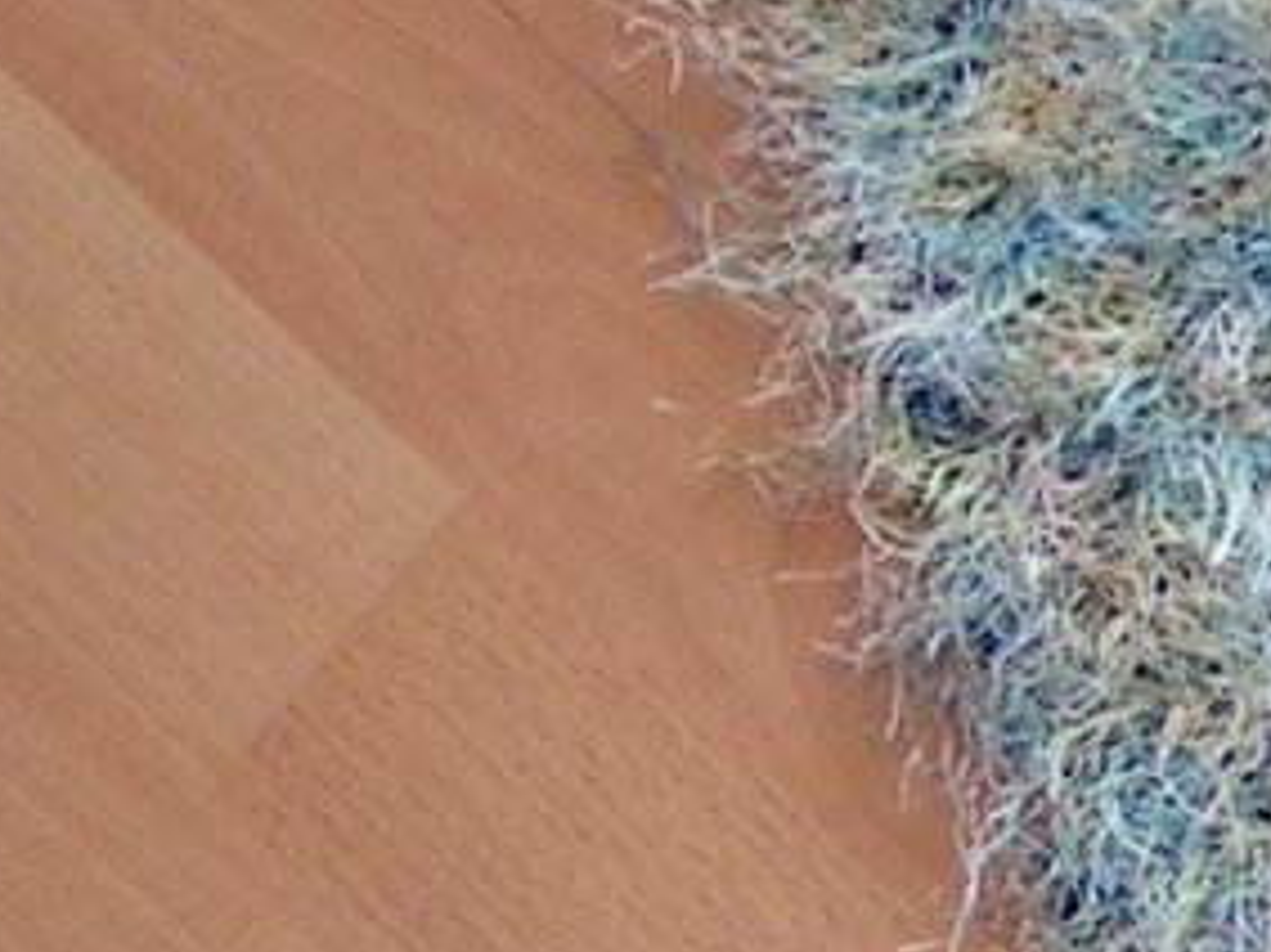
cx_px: 2275
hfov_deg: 10.4
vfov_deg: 8.3
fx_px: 6570
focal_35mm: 179
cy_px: 220
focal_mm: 5.8
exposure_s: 1/40
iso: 125
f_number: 2.8
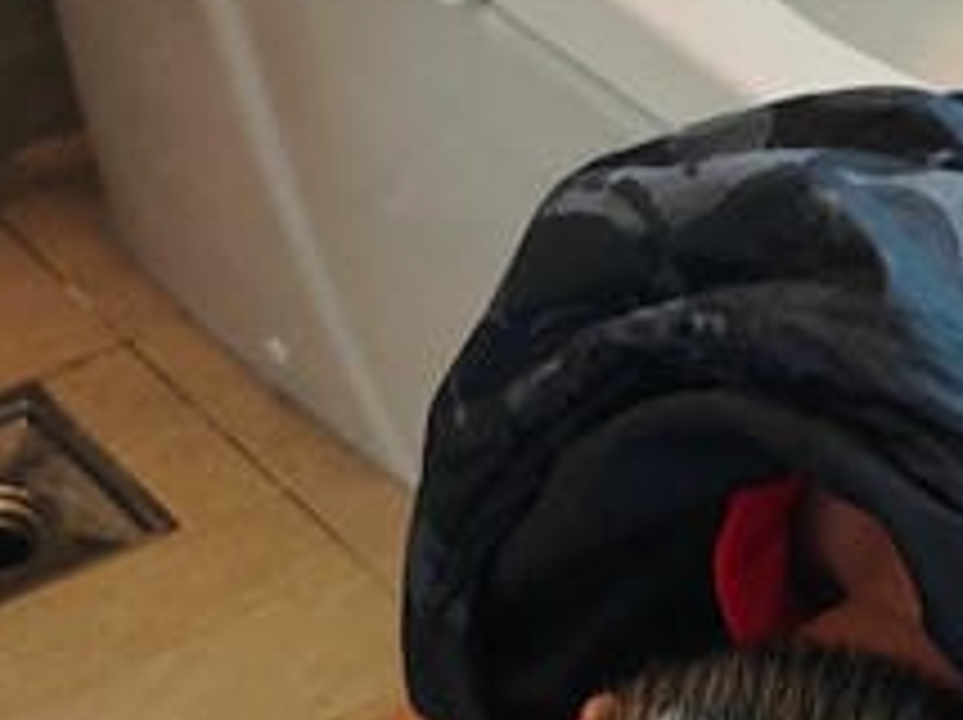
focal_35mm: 129
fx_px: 3585
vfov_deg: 11.5
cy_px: 446
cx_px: 999
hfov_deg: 15.0
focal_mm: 8.72
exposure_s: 1/60
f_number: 1.63
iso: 500
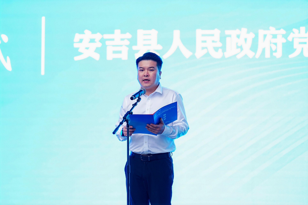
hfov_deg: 11.4
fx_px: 1540
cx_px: 154
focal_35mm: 180
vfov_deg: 7.6
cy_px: 102
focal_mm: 180
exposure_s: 1/250
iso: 400
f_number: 3.2
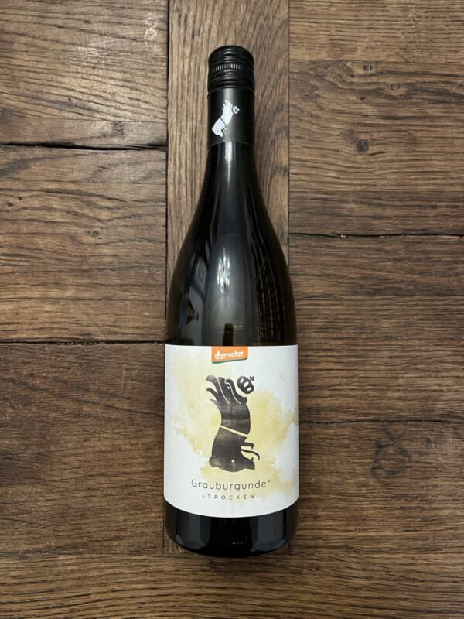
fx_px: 465
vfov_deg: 67.3
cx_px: 232
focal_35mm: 26
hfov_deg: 53.1
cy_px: 310
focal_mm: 5.1
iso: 400
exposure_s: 1/50
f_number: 1.6
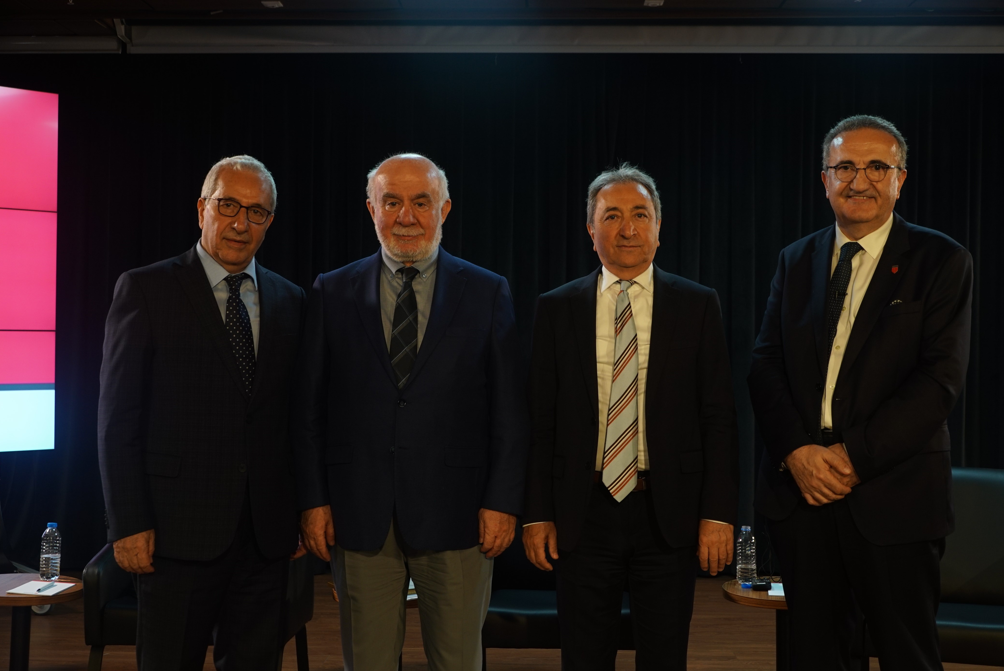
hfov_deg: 45.4
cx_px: 513
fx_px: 1200
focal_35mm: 43
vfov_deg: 31.2
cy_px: 338
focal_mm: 42
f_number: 5.6
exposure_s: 1/50
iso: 640
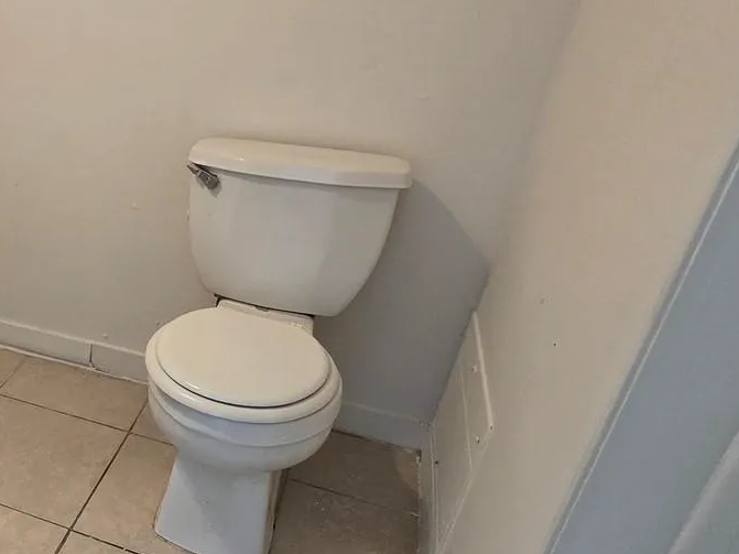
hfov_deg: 48.8
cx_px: 14
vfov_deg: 45.3
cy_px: 311
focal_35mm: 31
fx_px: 662
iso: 250
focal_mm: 2.2
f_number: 2.2
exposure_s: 1/60
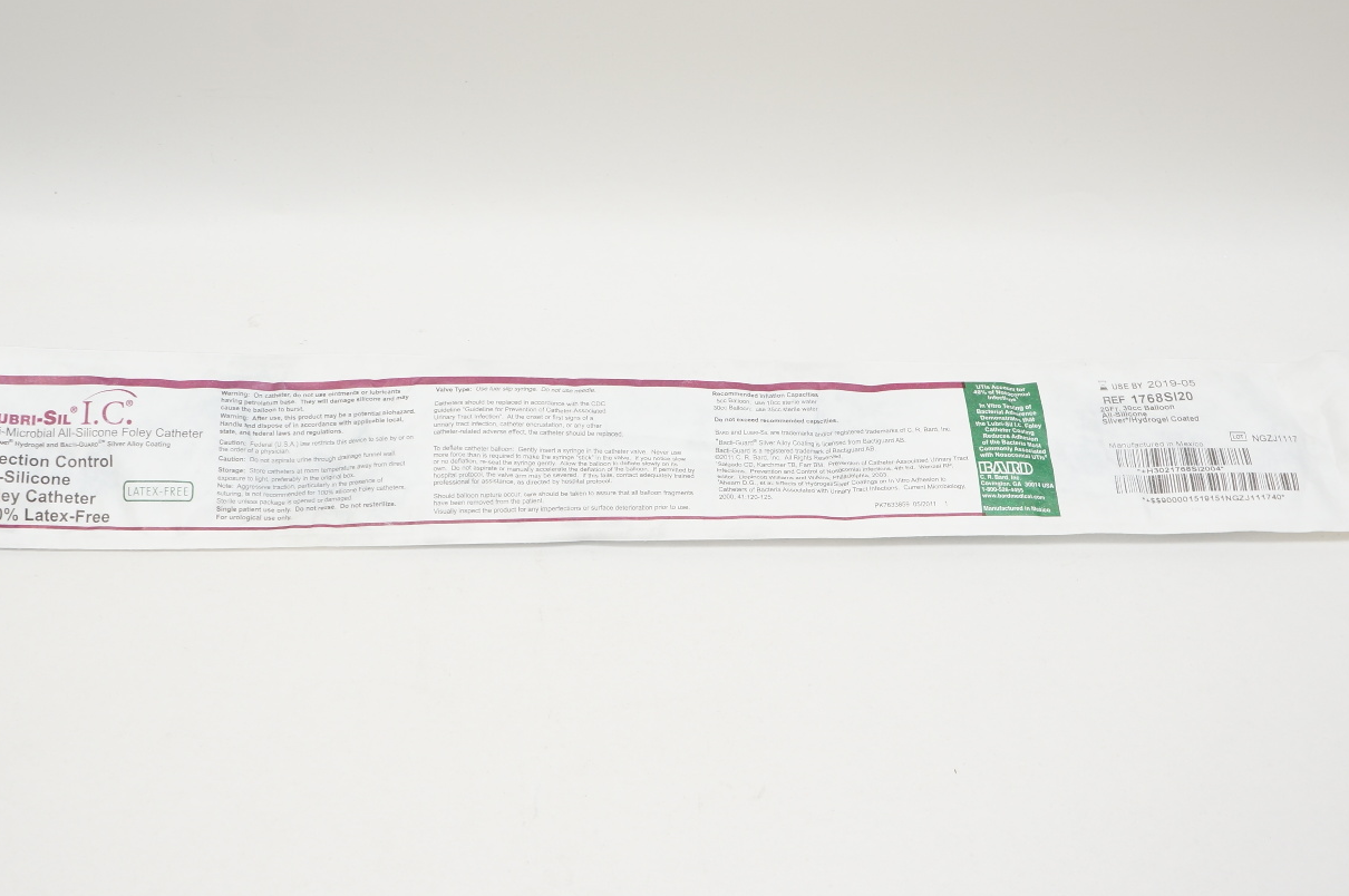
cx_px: 594
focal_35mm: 42
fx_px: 1559
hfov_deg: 46.7
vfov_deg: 32.1
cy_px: 466
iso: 400
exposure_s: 1/60
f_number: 6.3
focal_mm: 21
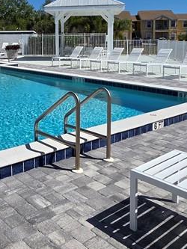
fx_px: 288
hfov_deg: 35.4
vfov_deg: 45.4
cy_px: 67
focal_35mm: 40
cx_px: 54
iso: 40
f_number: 1.9
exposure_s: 1/4744
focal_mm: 2.2
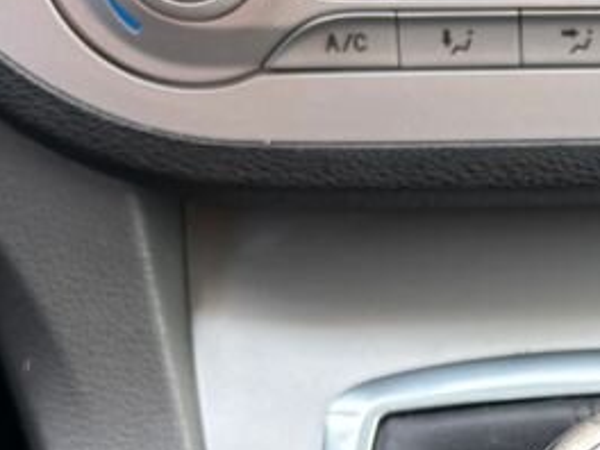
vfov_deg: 14.2
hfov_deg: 18.2
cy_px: 534
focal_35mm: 101
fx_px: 1751
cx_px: 761
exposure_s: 1/184
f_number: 1.6
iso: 80
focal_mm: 5.96
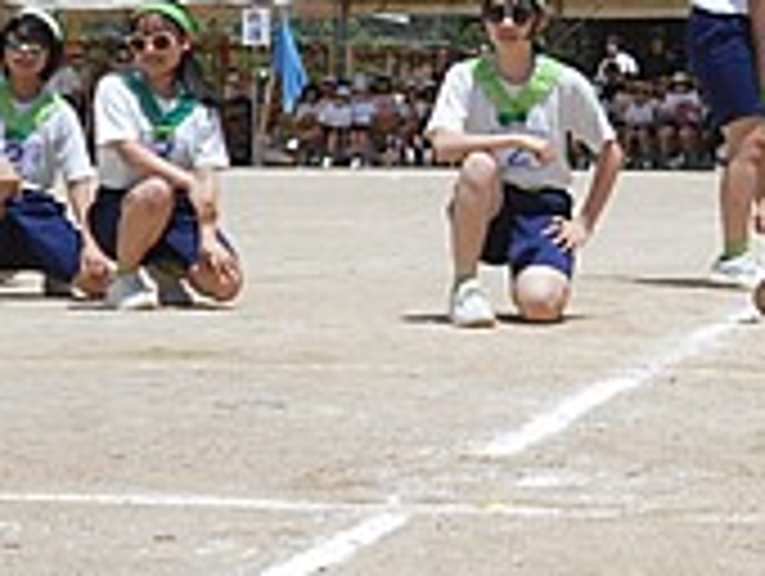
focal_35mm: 147
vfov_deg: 10.0
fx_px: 3253
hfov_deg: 13.2
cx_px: 832
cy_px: 11
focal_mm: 8.8
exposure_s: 1/800
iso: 80
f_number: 4.5
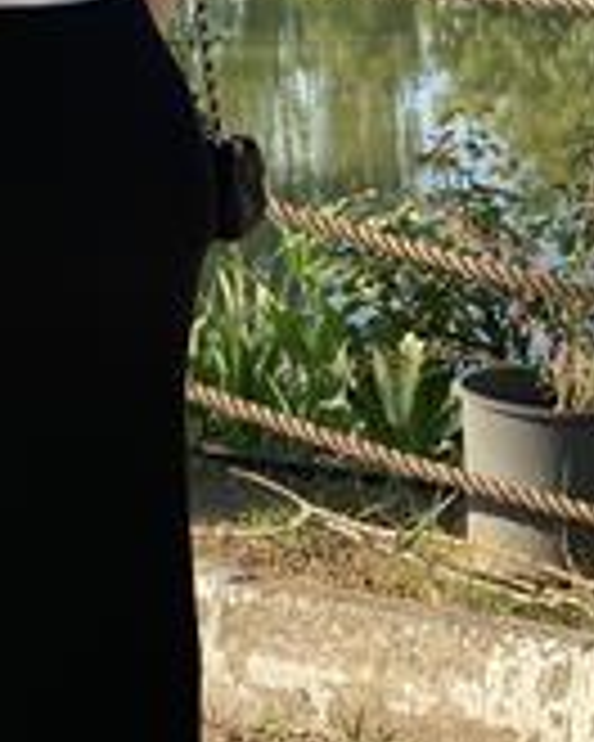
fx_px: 2791
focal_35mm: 127
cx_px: 40
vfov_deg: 15.1
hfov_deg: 12.0
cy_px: 178
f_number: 2
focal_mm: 6
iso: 20
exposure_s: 1/333
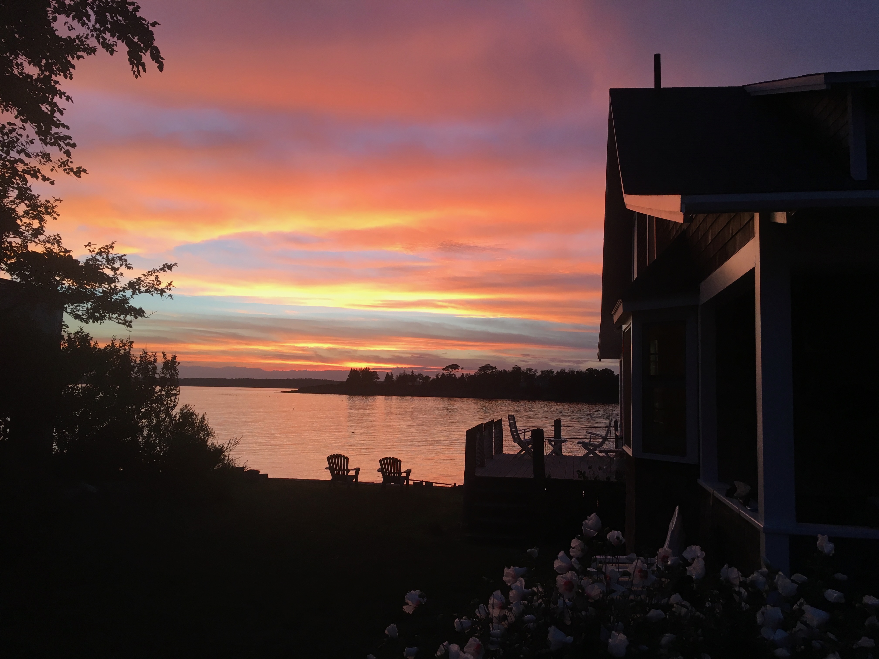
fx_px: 736
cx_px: 440
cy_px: 330
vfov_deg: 48.2
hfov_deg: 61.7
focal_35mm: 29
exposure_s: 1/40
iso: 25
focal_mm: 4.15
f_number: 2.2
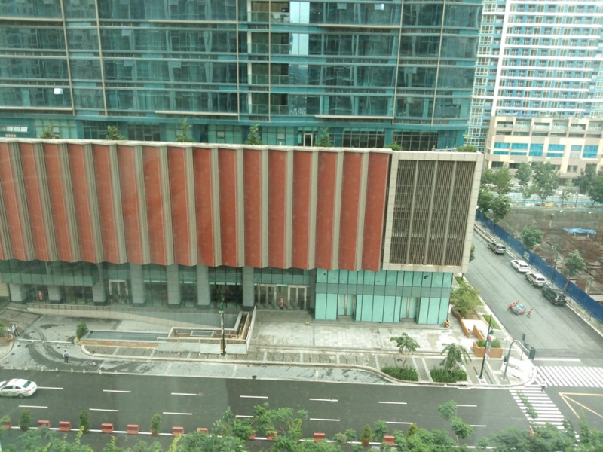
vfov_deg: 45.4
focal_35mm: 31
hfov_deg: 58.4
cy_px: 226
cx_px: 302
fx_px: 540
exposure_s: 1/100
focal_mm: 3.69
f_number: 2.2
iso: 80
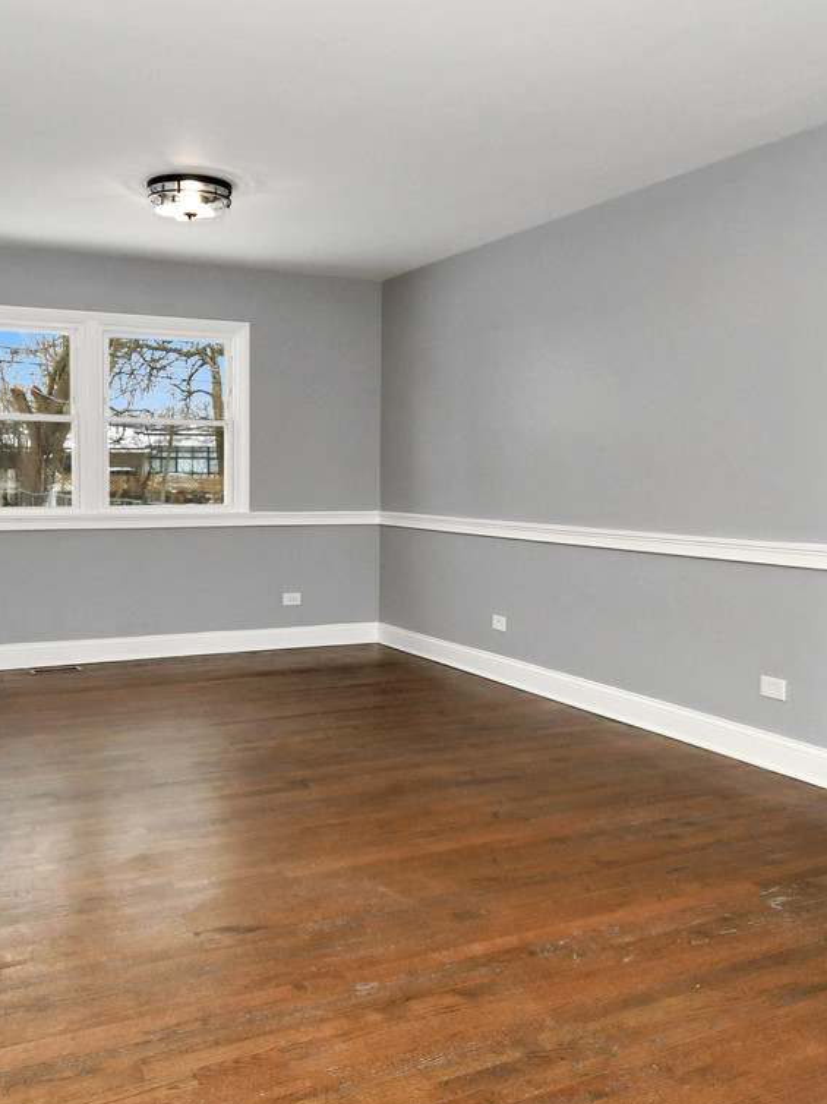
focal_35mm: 31
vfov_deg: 58.1
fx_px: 988
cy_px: 461
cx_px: 353
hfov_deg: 45.3
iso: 400
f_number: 8
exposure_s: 1/320
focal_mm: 10
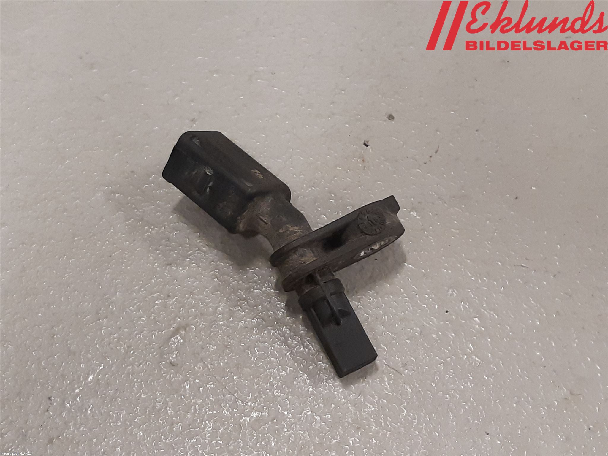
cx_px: 304
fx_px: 457
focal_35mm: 26
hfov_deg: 67.3
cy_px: 228
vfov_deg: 53.1
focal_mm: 3.93
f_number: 1.7
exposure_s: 1/50
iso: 200
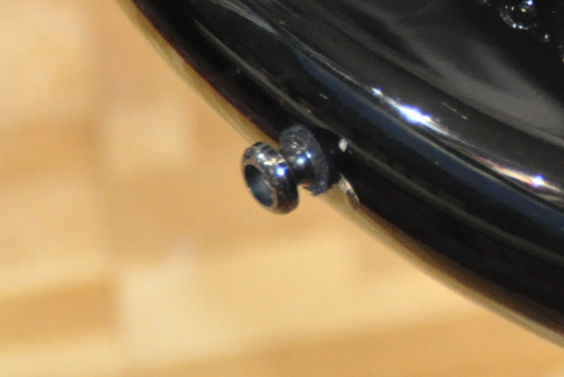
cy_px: -82
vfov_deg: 3.9
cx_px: 938
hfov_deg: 5.7
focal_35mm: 356
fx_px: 5579
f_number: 5.3
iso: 2000
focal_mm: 68
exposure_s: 1/60
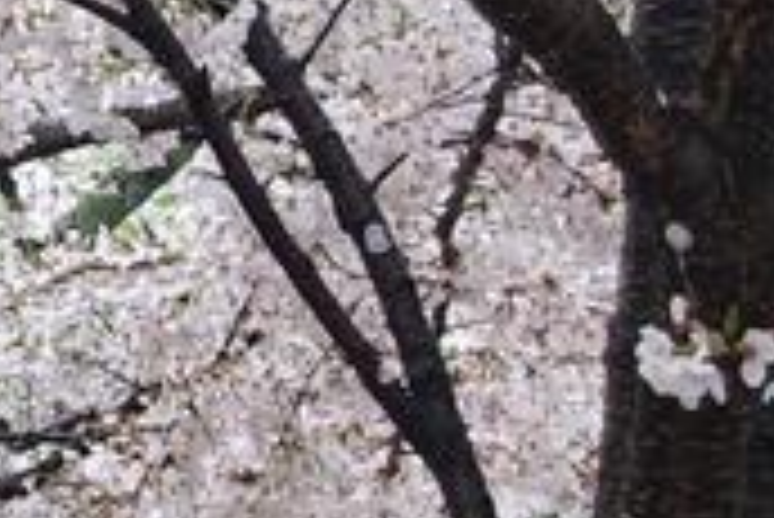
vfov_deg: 4.1
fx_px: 7187
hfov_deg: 5.6
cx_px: -1881
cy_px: 338
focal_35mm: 334
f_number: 4
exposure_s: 1/100
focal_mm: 17.49
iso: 125
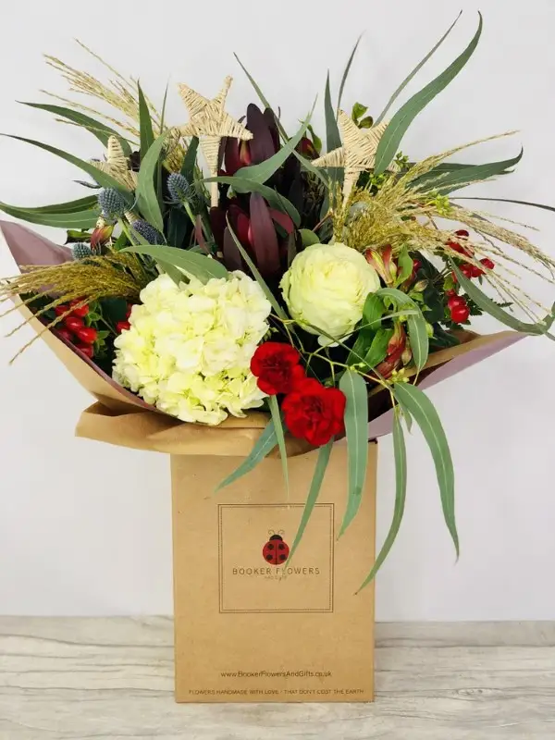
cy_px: 370
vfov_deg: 36.8
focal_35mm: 52
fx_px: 1112
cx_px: 278
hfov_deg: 28.0
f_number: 2.4
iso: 25
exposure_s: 1/100
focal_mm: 6
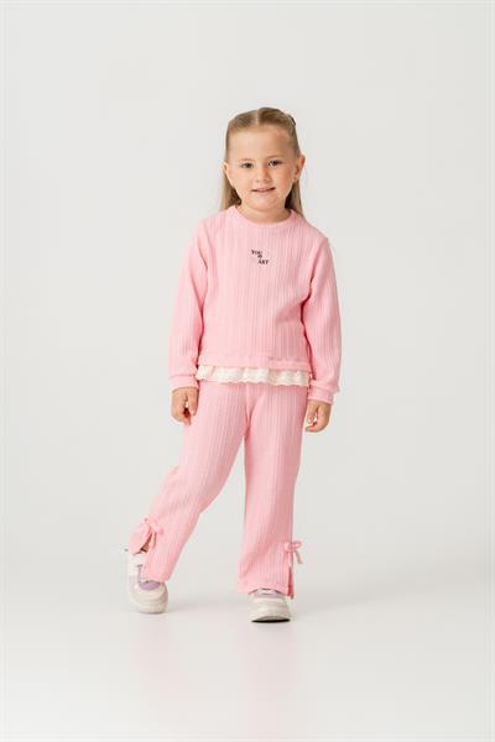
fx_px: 2289
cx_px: 248
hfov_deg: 12.3
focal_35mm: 111
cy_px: 371
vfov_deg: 18.4
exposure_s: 1/160
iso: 160
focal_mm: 111
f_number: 8
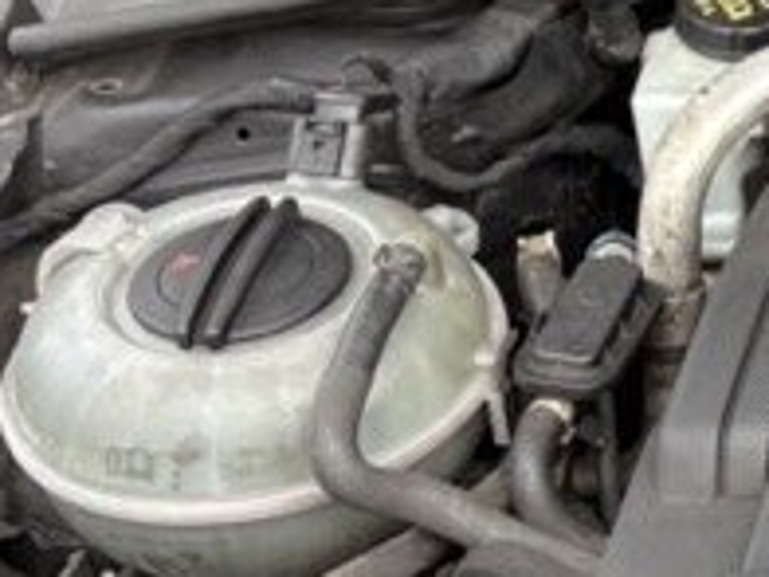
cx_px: 1722
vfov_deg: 8.7
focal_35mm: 170
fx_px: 3777
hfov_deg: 10.3
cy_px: -75
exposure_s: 1/365
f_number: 1.6
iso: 50
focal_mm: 5.96
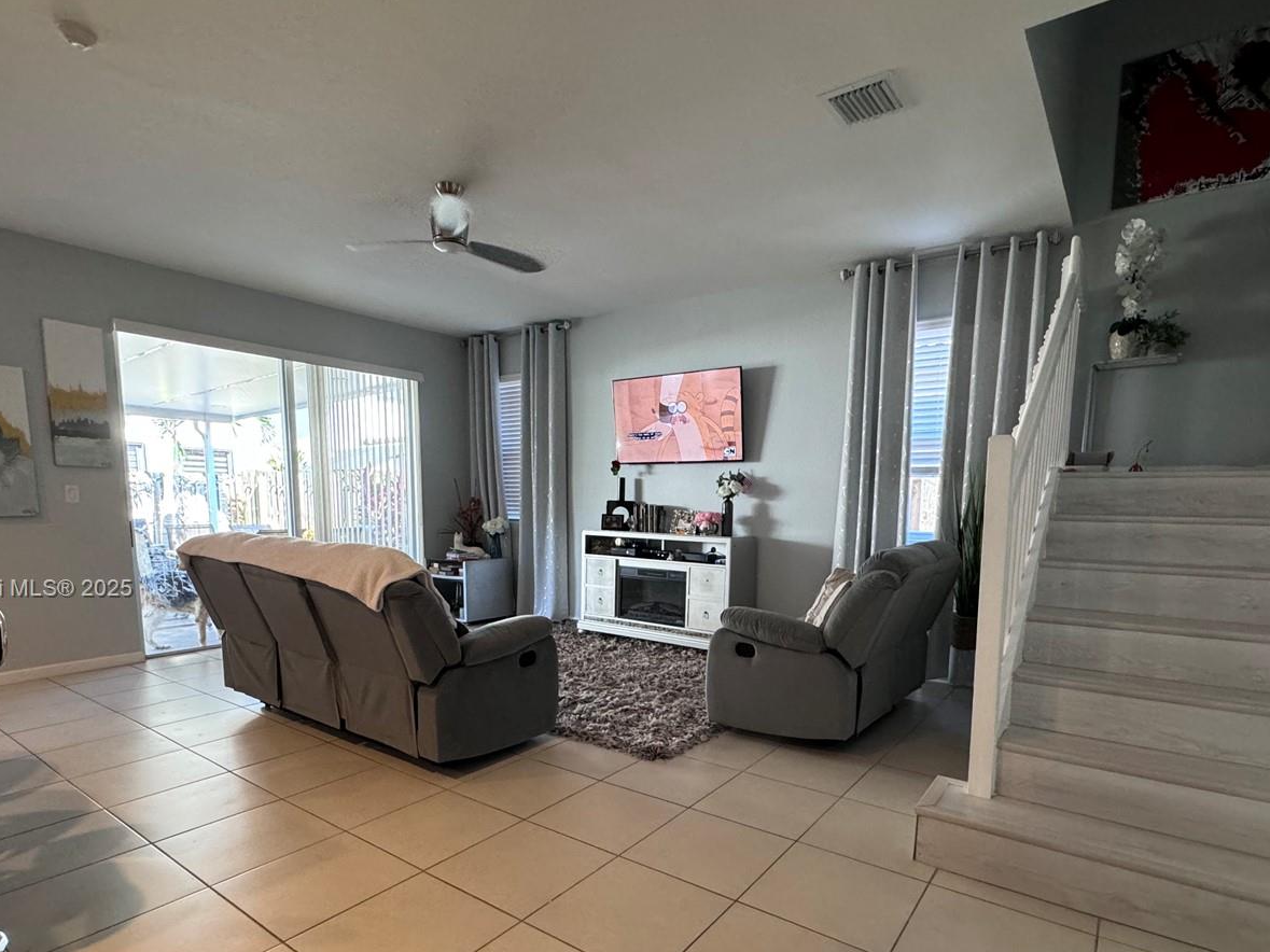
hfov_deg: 84.7
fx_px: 697
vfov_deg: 67.7
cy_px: 590
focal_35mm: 19
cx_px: 650
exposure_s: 1/60
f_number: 2.2
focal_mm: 2.22
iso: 400
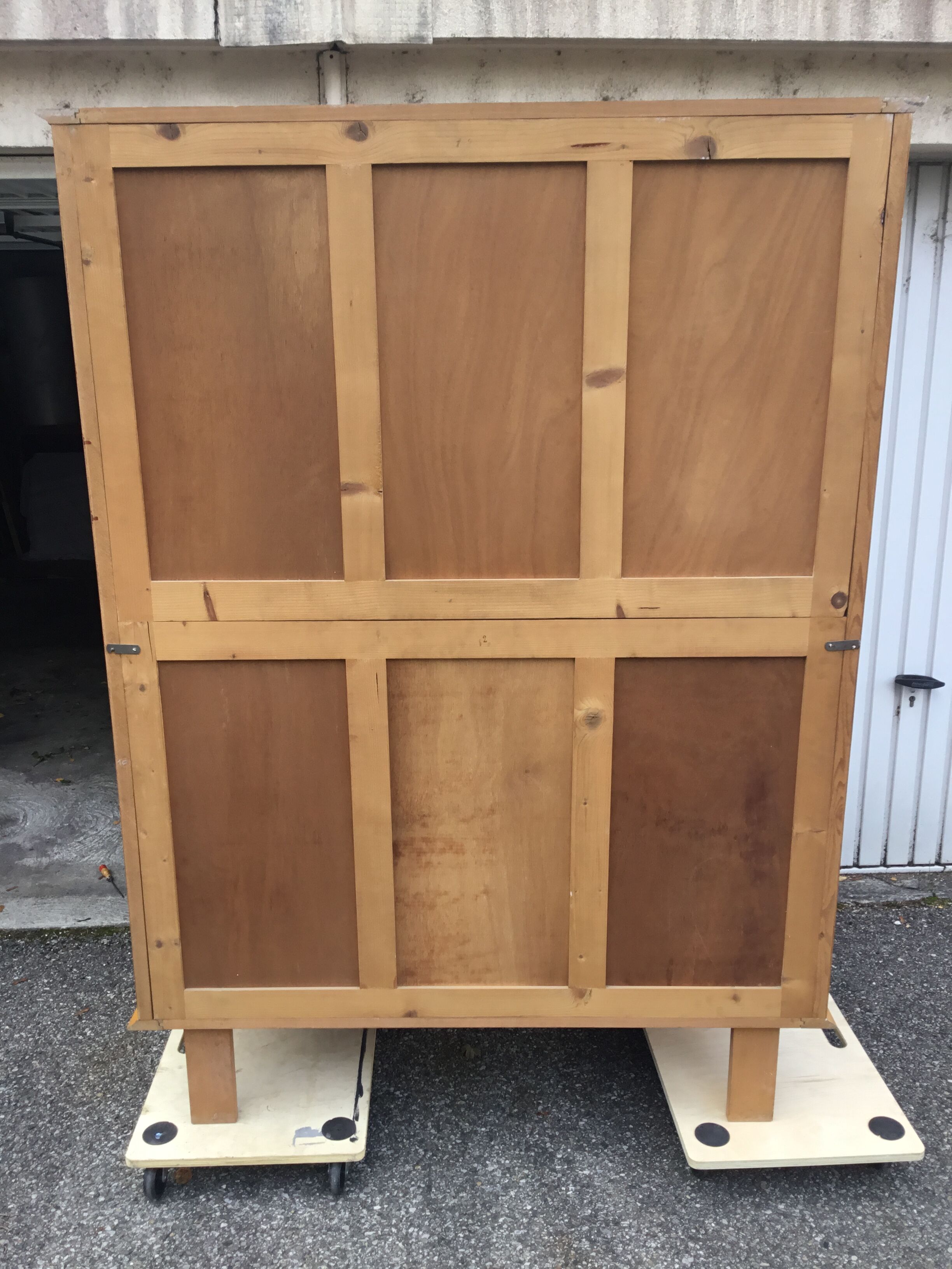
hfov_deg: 45.4
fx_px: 1137
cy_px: 634
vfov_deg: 58.4
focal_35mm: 31
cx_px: 476
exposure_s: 1/100
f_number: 2.4
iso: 25
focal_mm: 3.3
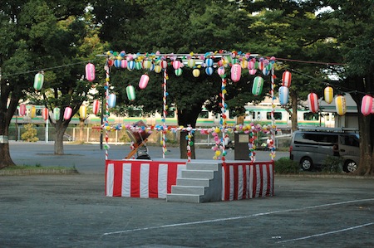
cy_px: 124
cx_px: 187
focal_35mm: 112
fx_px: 1167
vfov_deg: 12.2
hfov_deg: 18.2
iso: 1250
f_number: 4.5
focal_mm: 75
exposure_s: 1/1250
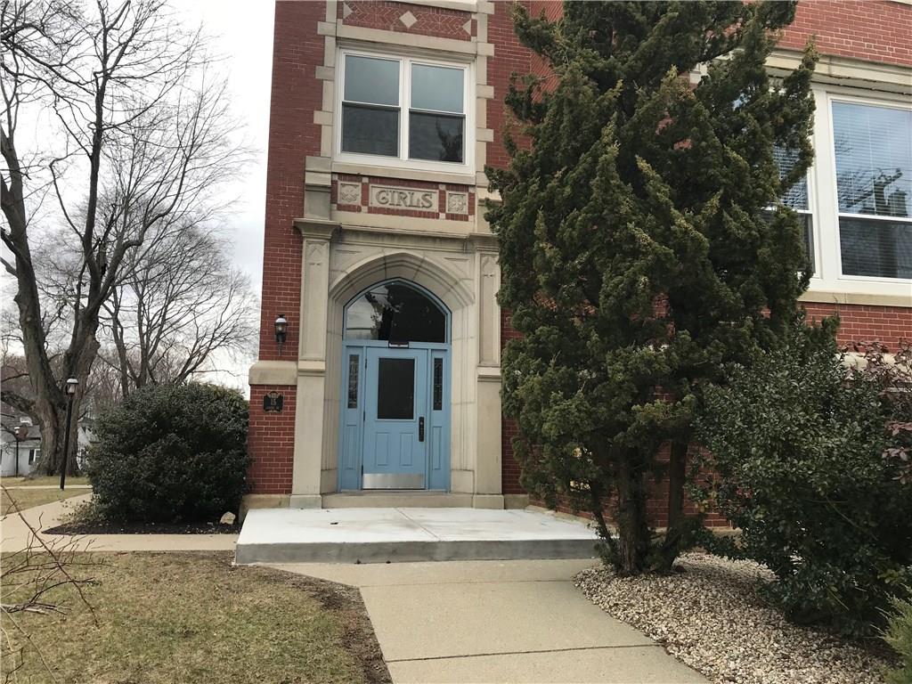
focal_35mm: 28
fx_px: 738
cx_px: 456
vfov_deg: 49.7
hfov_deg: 63.4
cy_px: 342
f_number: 1.8
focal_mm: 3.99
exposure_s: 1/244
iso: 20
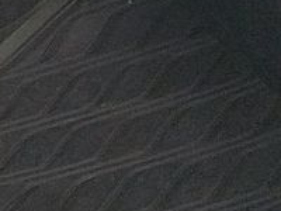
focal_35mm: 192
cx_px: -618
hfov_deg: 8.3
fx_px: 1559
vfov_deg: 7.2
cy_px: -342
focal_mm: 6.7
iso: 51
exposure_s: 1/59
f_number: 1.8
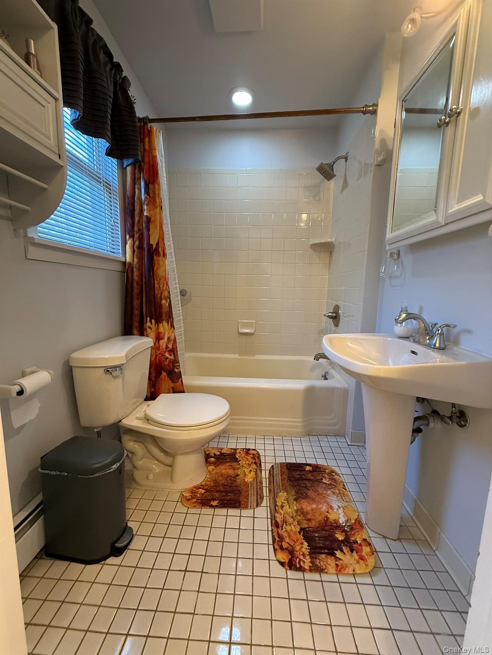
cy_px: 328
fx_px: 265
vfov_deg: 102.1
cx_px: 246
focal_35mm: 14
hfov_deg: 85.7
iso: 320
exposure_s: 1/60
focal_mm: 2.22
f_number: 2.2
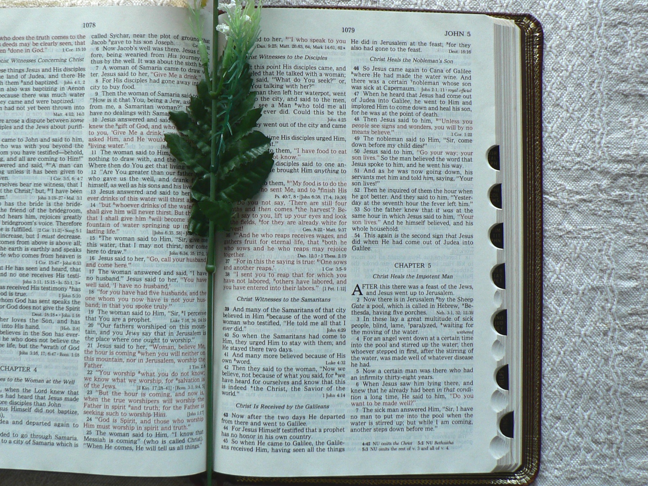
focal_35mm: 51
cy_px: 182
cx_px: 207
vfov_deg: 28.5
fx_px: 955
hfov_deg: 37.0
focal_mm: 6
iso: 80
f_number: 3.2
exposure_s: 1/100
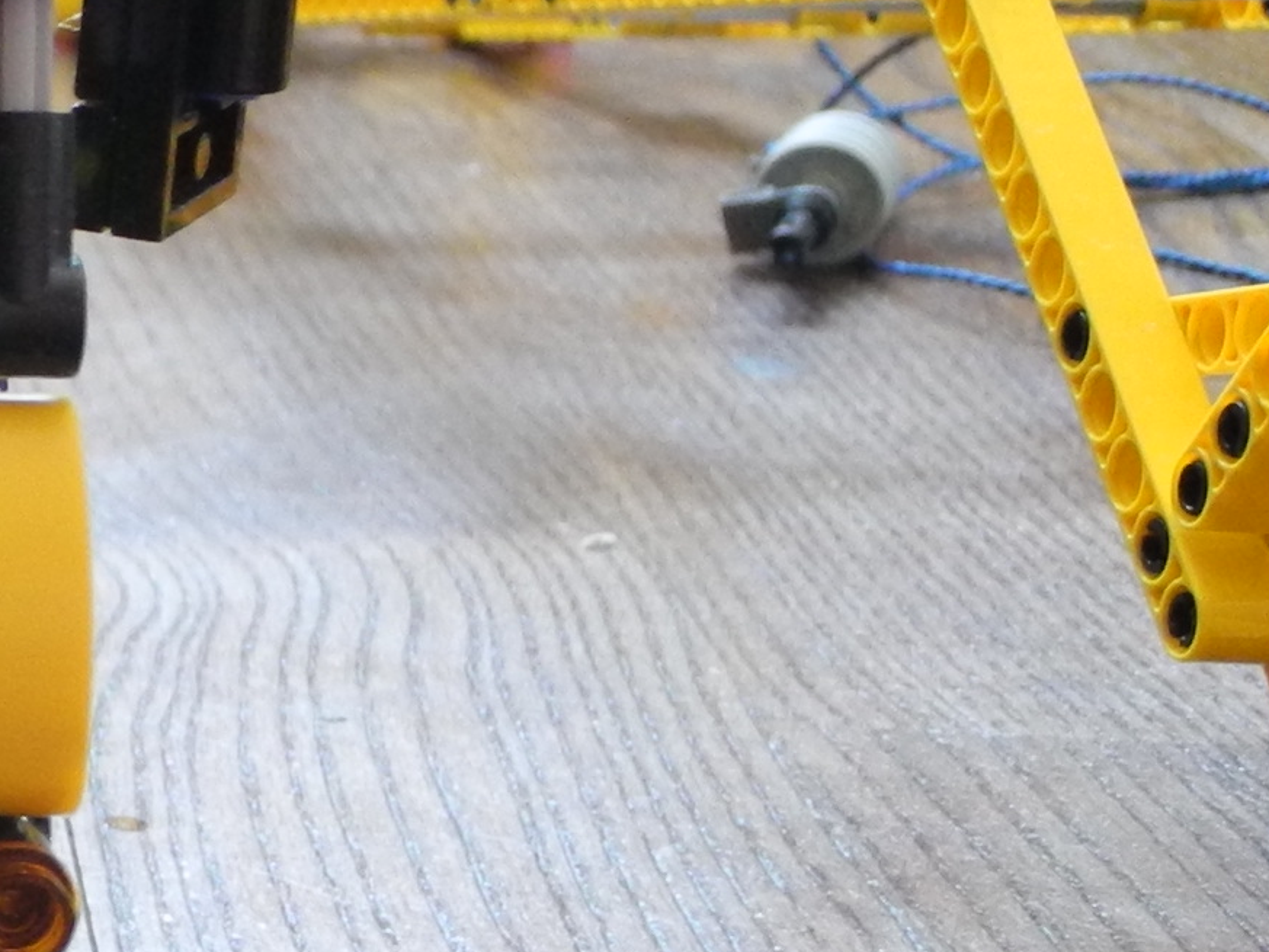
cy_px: 544
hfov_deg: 13.9
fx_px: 4290
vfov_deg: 12.7
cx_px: -1366
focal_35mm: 117
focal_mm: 6
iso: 400
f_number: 2.8
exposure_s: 1/15
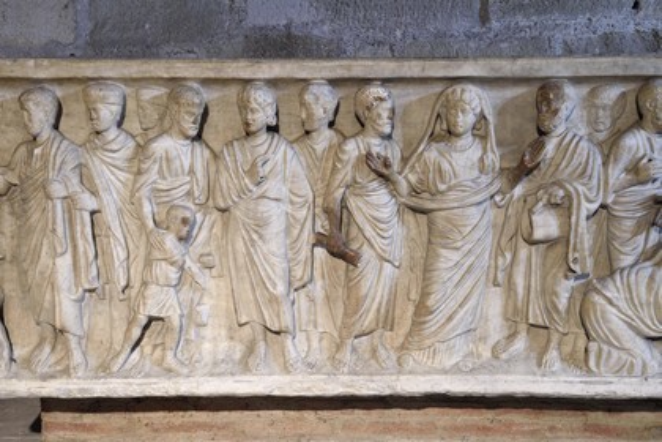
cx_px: 331
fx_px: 956
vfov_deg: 26.0
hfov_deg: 38.2
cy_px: 221
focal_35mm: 52
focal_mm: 52
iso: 400
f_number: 10
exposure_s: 1/2
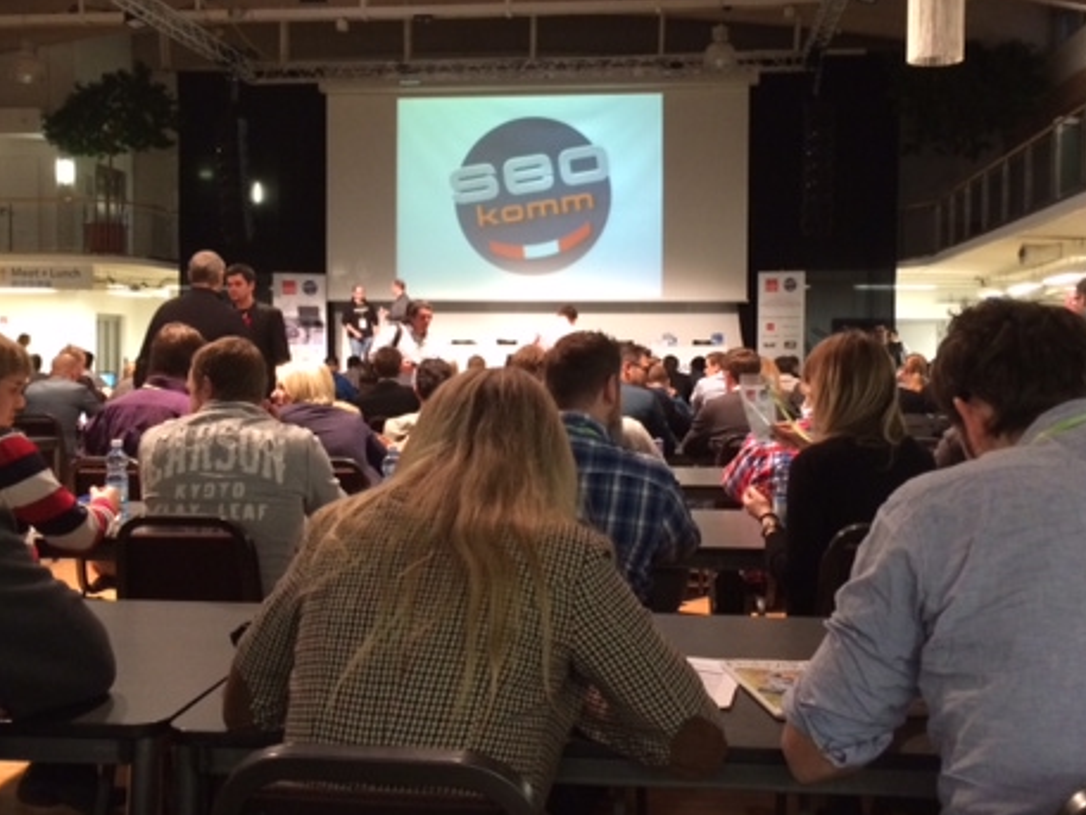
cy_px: 385
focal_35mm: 42
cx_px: 528
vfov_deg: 34.4
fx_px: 1318
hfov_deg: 44.8
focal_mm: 4.12
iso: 320
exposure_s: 1/30
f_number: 2.2
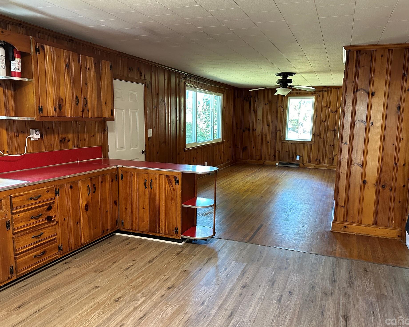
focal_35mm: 26
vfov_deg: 54.9
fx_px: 315
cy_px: 162
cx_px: 224
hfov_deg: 65.9
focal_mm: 6.86
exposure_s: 1/60
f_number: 1.78
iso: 500
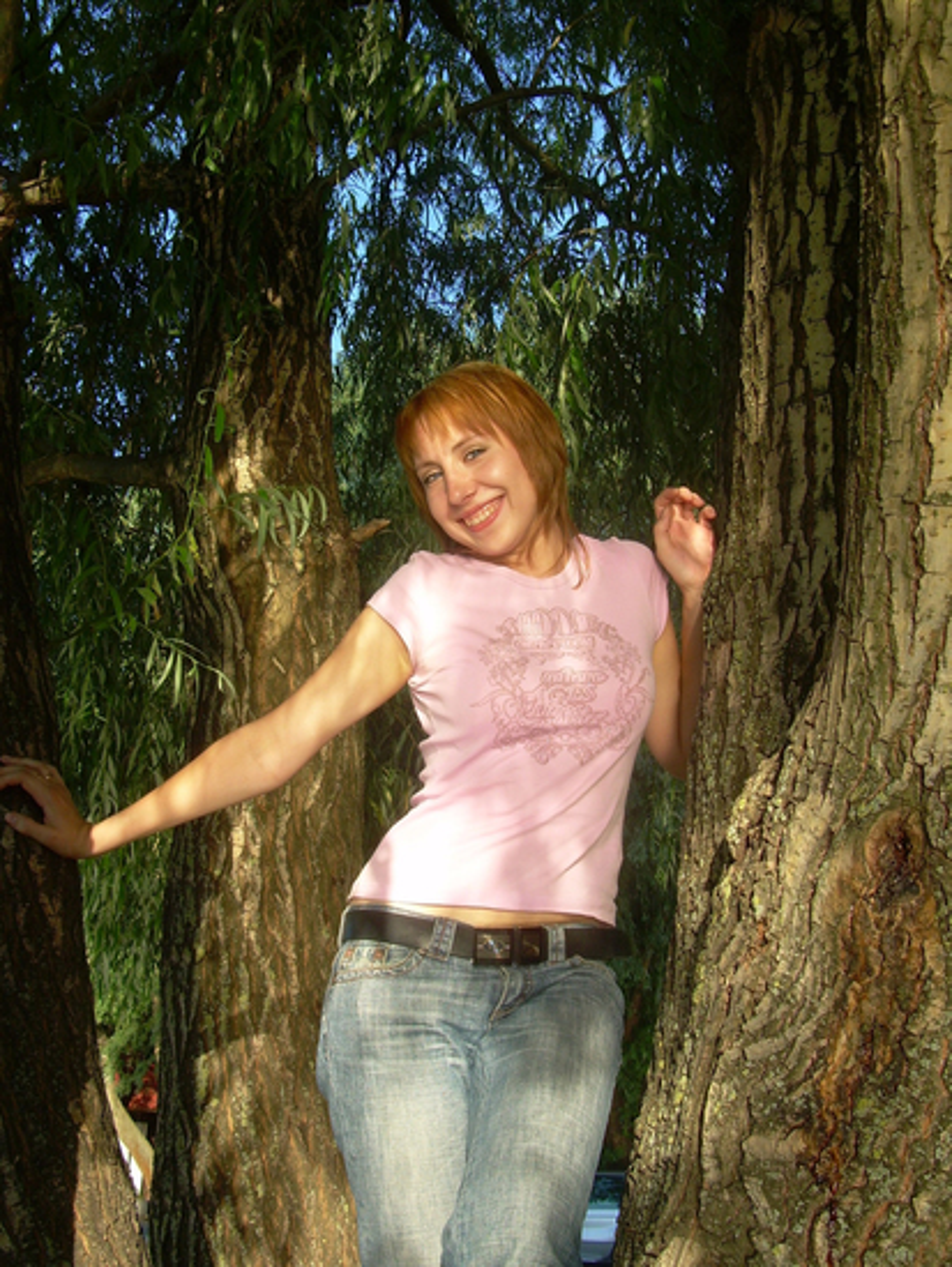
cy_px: 634
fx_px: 1392
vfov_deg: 49.0
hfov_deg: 37.7
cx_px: 476
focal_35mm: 38
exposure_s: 1/115
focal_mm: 6.3
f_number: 4.6
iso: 50
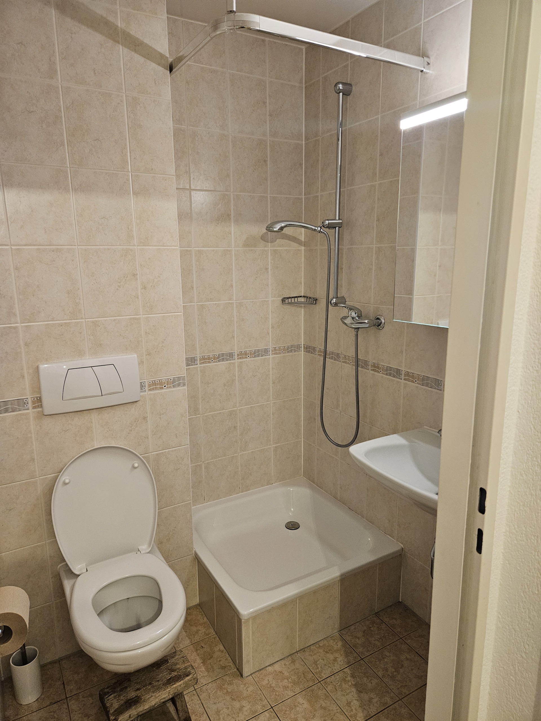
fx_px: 479
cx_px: 270
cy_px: 360
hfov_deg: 58.9
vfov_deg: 73.9
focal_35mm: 23
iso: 500
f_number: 1.8
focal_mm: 5.4
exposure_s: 1/100
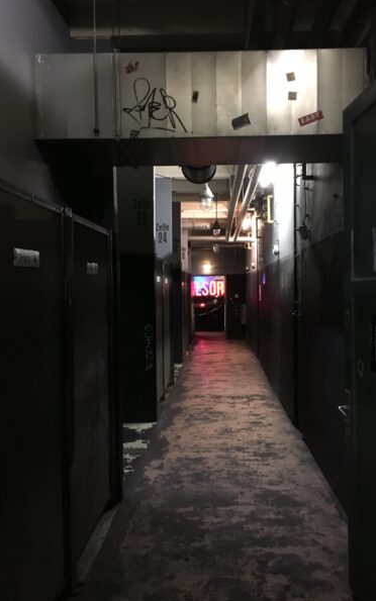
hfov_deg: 40.5
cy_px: 302
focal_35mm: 31
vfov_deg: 61.2
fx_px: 508
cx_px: 210
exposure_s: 1/17
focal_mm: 4.15
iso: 500
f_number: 2.2
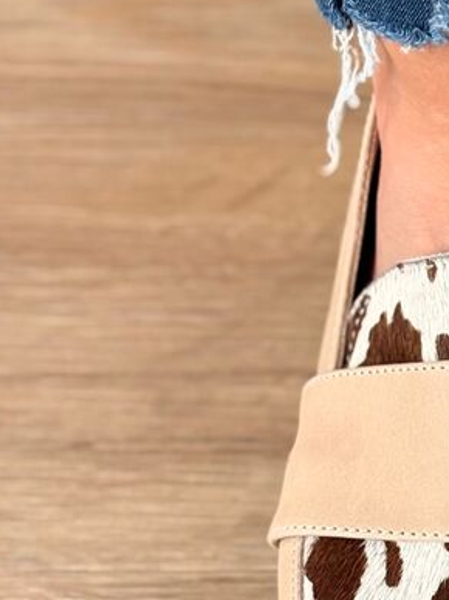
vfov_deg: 12.0
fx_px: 2838
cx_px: 670
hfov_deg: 8.8
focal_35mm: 164
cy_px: 355
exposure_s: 1/50
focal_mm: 5.96
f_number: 1.6
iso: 32
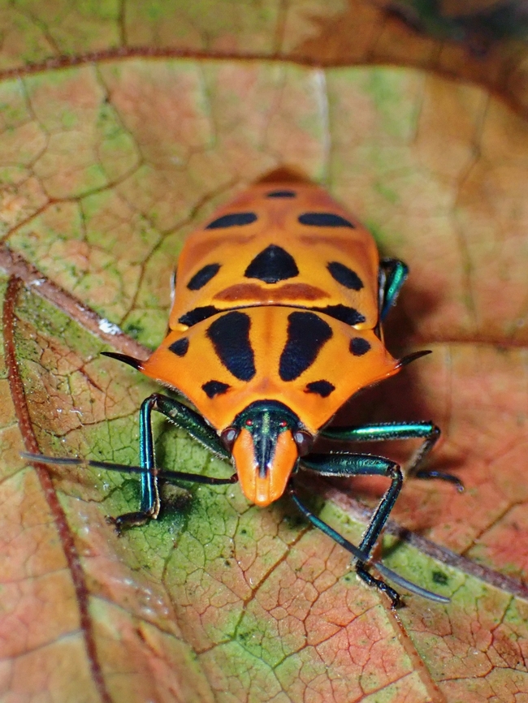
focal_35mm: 82
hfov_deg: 18.0
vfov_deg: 23.8
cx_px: 264
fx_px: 1667
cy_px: 352
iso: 800
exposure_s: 1/80
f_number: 13
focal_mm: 14.62
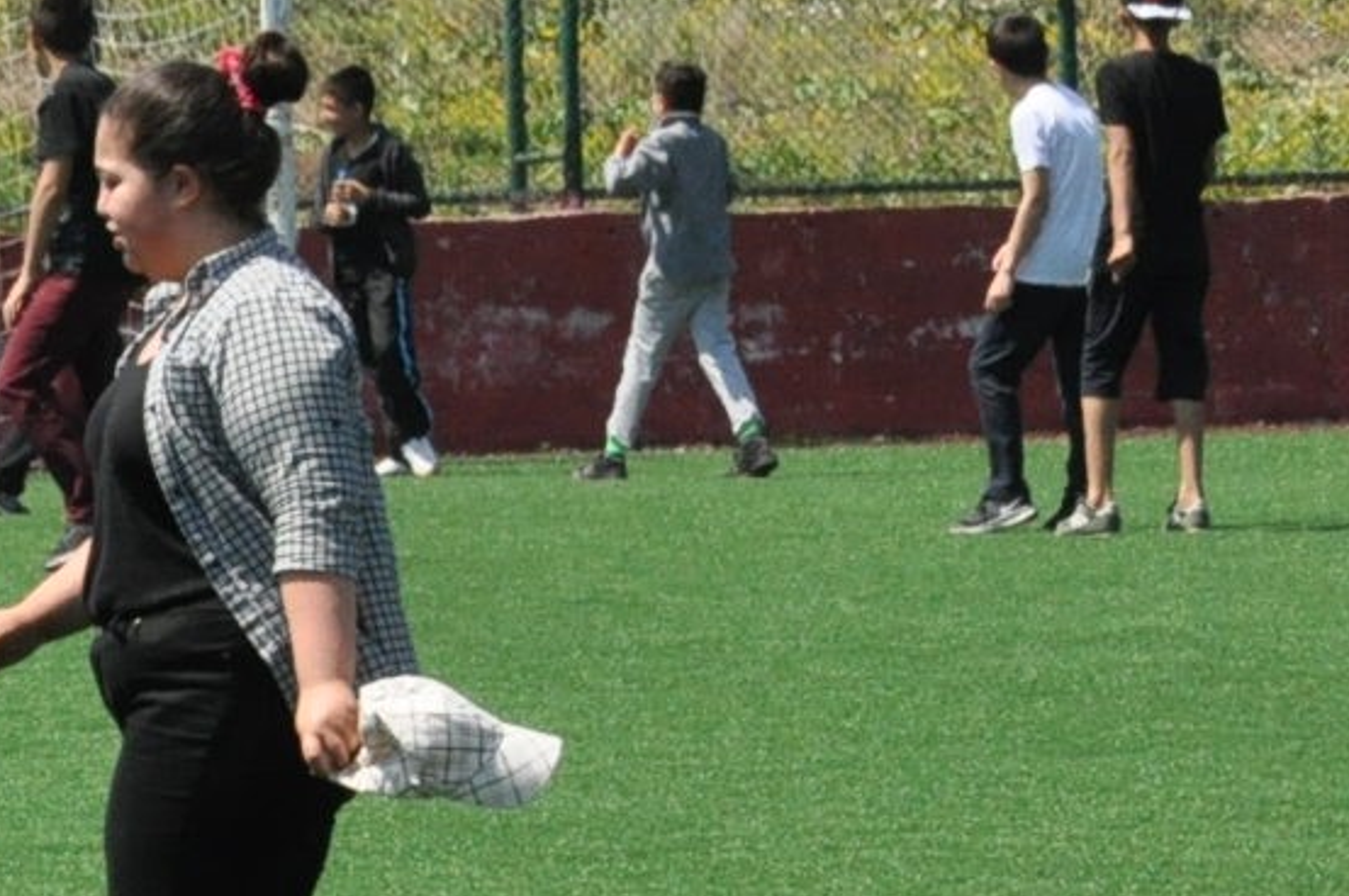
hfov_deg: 3.4
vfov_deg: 2.2
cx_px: -463
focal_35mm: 610
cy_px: 779
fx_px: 22829
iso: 1250
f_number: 11
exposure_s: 1/2000
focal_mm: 105
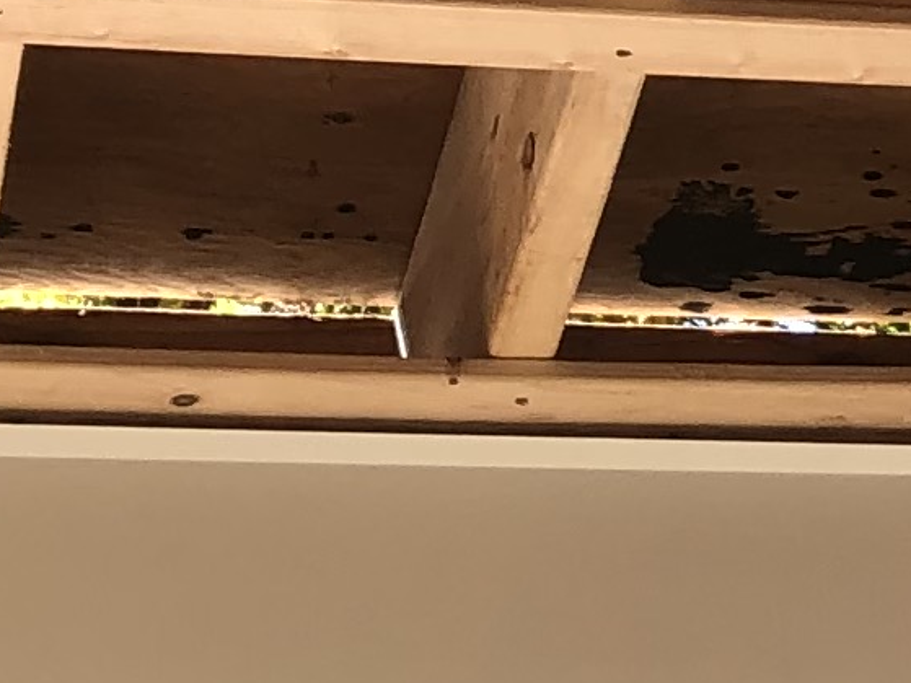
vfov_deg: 7.3
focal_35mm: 202
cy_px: 67
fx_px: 5315
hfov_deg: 9.2
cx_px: 1833
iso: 20
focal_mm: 3.99
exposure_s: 1/164
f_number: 1.8
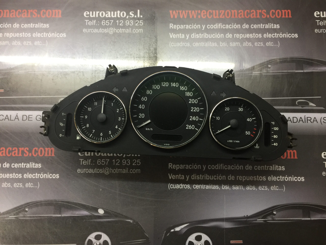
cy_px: 122
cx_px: 163
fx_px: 273
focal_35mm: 29
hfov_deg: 61.7
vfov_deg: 48.2
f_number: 2.2
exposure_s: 1/33
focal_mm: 4.15
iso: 64
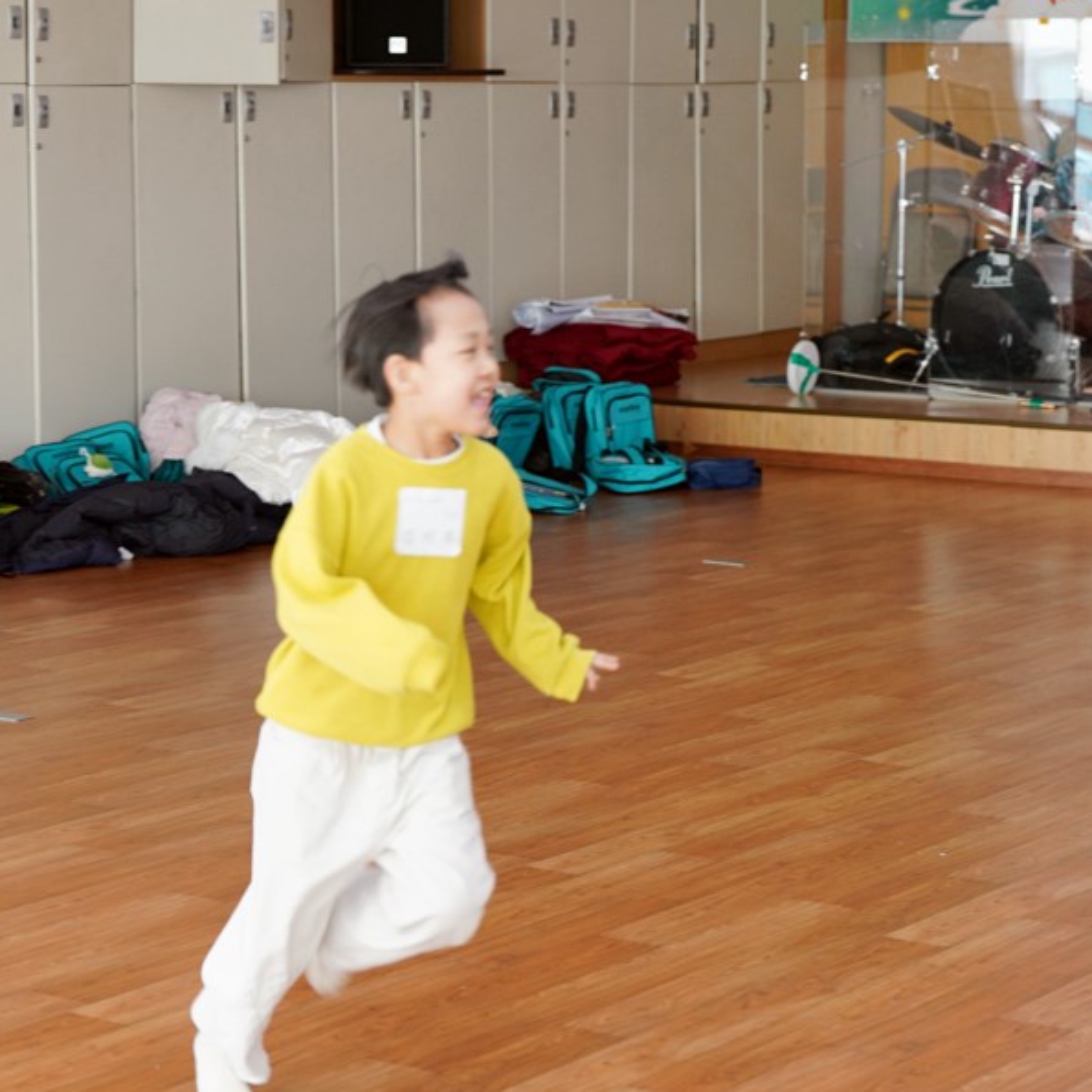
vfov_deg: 19.3
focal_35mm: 90
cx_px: 560
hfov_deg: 19.3
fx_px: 3212
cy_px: 543
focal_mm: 70
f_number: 4
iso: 1250
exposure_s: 1/160
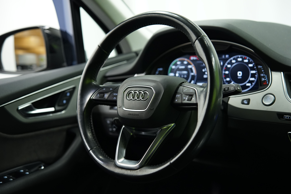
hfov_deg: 39.6
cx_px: 146
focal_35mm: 50
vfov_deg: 27.0
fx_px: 404
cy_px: 97
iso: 1250
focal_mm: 50
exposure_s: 1/40
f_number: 2.8
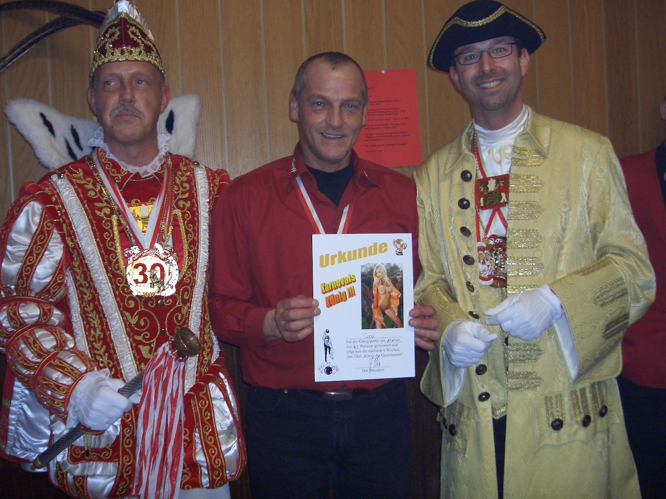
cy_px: 250
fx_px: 750
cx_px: 333
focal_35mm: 39
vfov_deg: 36.8
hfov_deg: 47.9
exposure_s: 1/60
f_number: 2.8
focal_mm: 8
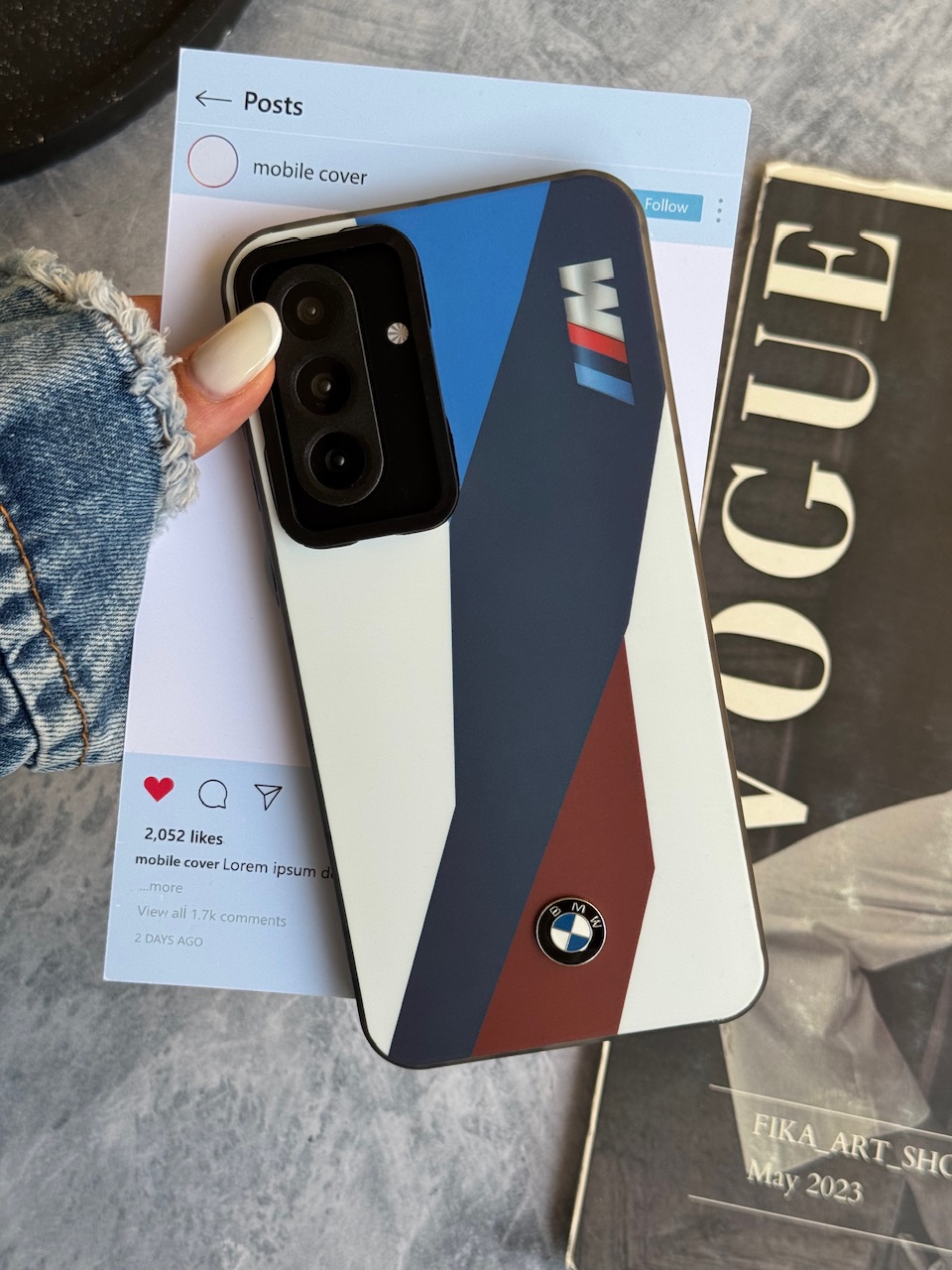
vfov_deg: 39.7
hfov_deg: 30.3
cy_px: 635
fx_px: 1760
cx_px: 476
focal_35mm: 48
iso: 64
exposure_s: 1/213
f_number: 1.78
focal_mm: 6.76
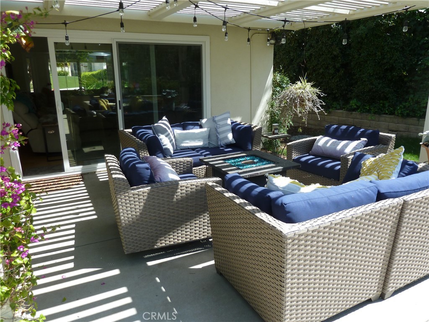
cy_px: 161
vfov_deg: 54.9
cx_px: 214
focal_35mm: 25
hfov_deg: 69.4
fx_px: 310
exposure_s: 1/250
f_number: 3.3
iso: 80
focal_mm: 4.1
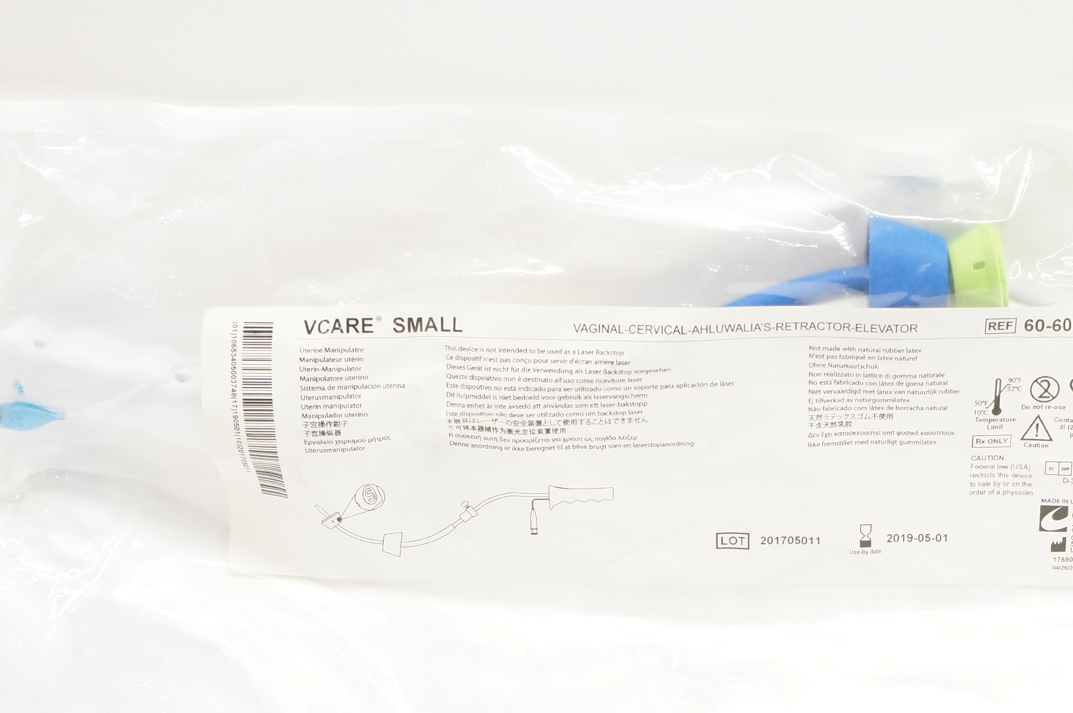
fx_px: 1846
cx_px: 756
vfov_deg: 21.8
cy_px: 468
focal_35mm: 62
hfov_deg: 32.0
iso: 1600
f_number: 6.3
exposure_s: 1/160
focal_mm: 22
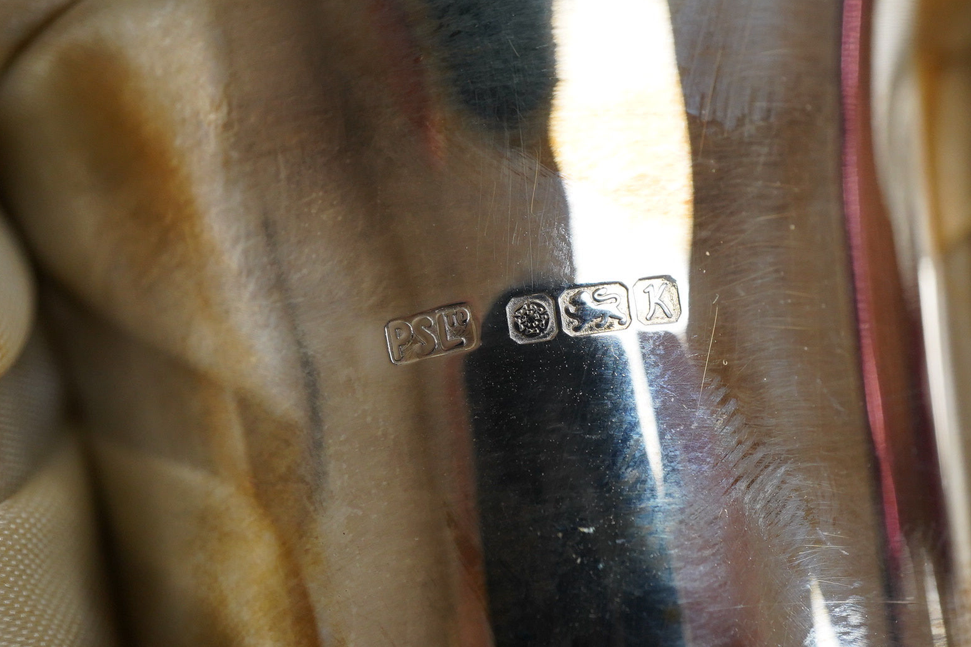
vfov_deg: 23.8
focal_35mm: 57
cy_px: 313
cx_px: 548
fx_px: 1537
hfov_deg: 35.0
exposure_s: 1/125
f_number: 11
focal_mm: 30
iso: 1250
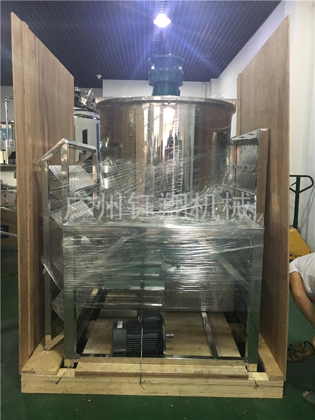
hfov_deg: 48.2
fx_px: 352
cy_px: 210
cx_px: 158
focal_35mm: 29
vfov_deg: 61.7
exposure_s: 1/17
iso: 250
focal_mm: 4.15
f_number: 2.2
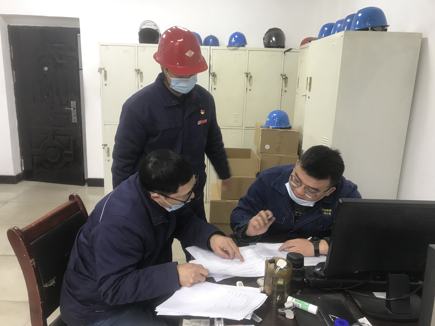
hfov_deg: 63.4
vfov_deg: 49.7
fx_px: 352
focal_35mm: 28
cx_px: 218
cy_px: 163
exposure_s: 1/20
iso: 32
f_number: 1.8
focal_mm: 3.99
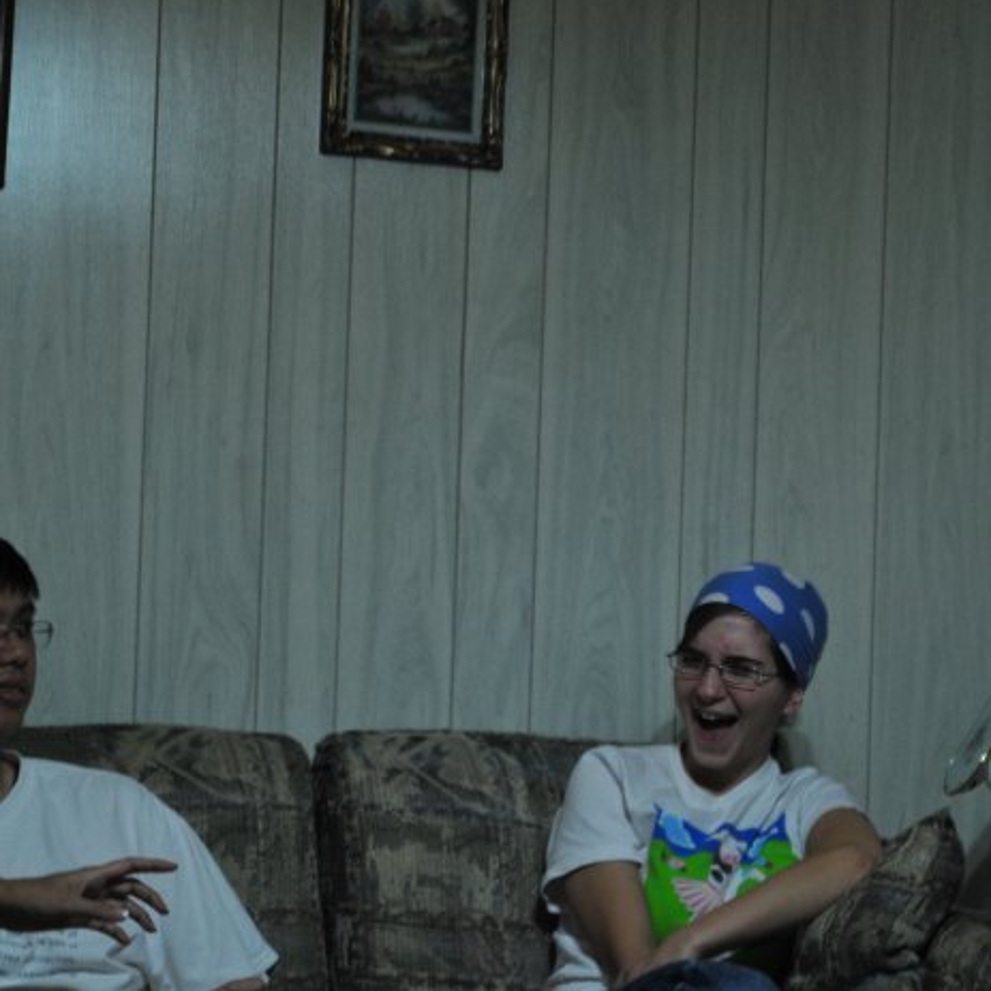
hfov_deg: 15.8
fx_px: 3563
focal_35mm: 110
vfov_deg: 15.8
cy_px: 558
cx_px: 753
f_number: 2.8
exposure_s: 1/40
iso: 720
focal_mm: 50
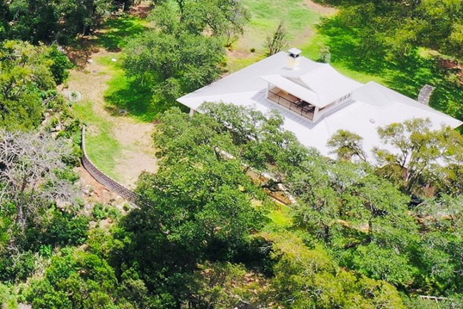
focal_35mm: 113
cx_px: -309
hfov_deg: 16.0
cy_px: -133
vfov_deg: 11.7
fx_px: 1454
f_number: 5.6
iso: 100
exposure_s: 1/400
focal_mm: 10.26
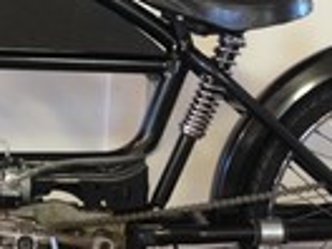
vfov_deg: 14.8
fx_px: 959
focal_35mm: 100
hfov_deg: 19.4
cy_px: 171
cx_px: 55
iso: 125
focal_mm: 4.12
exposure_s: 1/20
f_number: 2.4
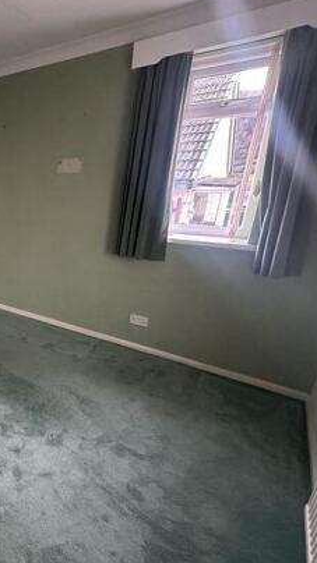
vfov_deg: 81.2
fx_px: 329
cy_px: 289
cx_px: -23
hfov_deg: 41.9
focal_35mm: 22
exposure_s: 1/60
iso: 640
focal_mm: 2.22
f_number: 2.2
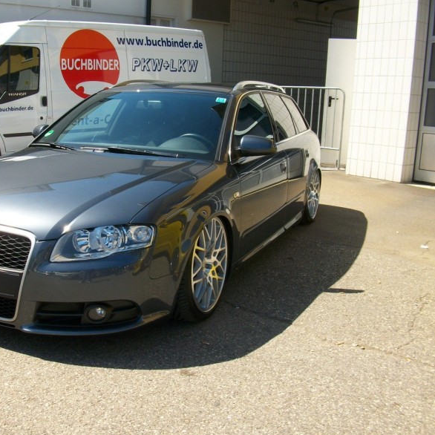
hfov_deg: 40.4
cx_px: 143
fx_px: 583
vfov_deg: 40.9
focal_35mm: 41
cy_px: 222
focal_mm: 5.7
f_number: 5.5
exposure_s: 1/198
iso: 80
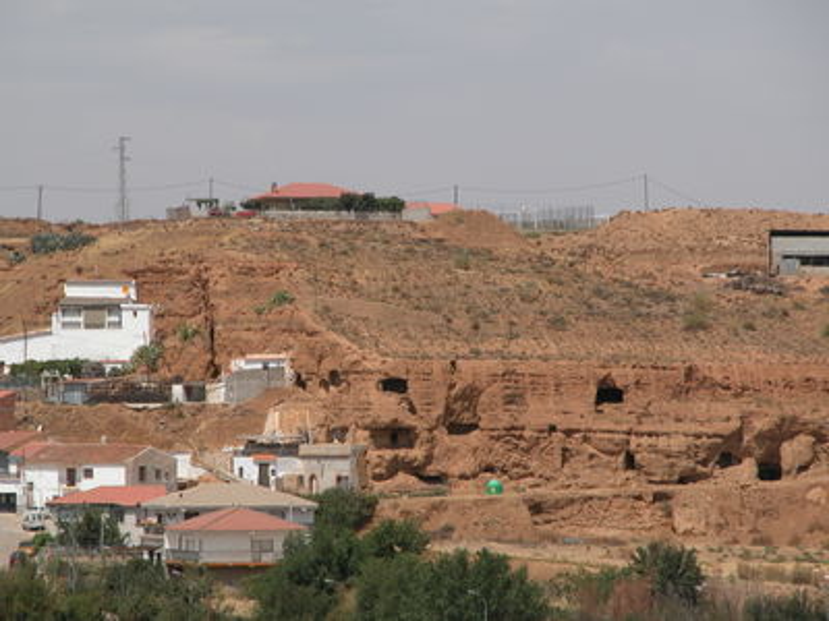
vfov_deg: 5.3
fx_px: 6706
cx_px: 414
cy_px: 310
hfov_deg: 7.1
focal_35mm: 280
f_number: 6.6
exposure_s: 1/583
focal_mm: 71.2
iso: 100
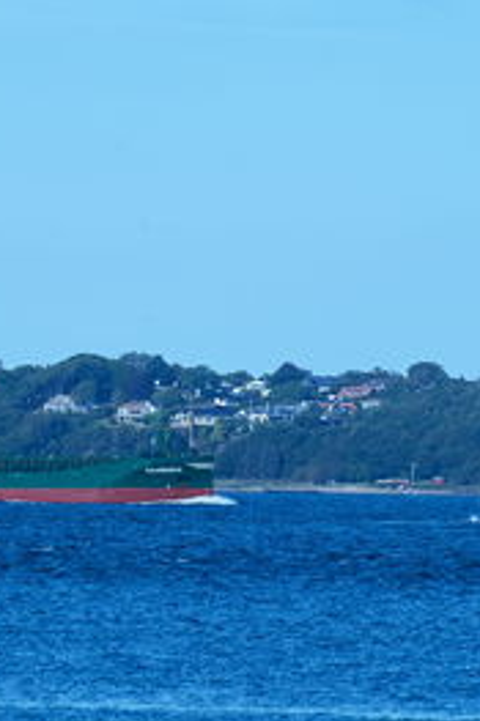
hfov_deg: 2.0
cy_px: 360
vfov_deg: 3.0
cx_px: -18
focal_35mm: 682
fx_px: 13657
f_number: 11
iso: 400
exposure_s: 1/500
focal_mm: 300
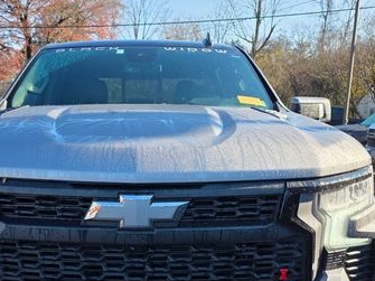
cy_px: 223
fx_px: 476
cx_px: 135
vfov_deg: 32.0
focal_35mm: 44
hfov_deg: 42.6
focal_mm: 6.3
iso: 80
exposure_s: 1/2686
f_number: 1.7
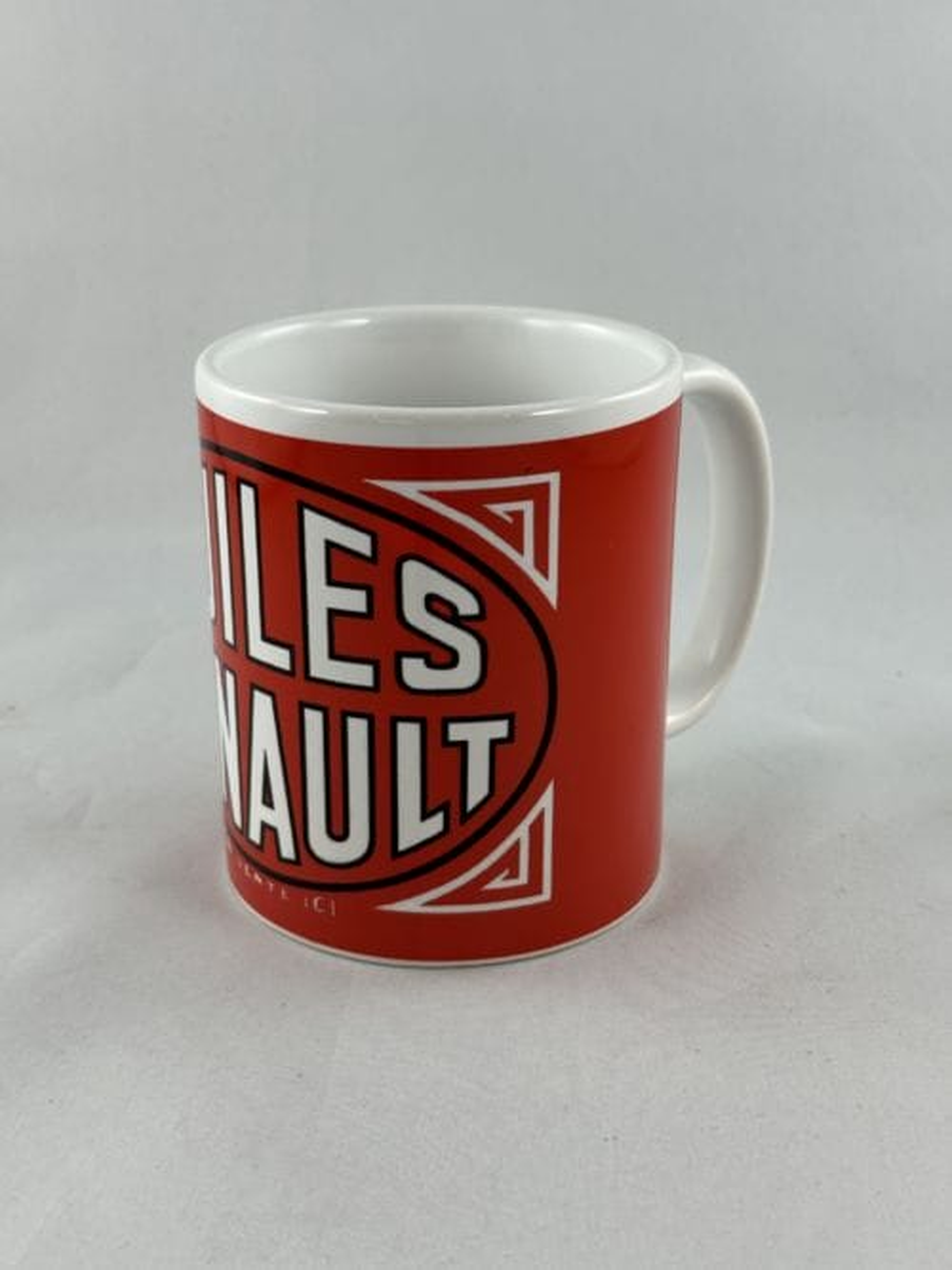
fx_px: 1761
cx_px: 476
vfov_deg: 39.7
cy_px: 635
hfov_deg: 30.3
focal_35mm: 48
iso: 50
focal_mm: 6.86
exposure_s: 1/100
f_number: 1.78
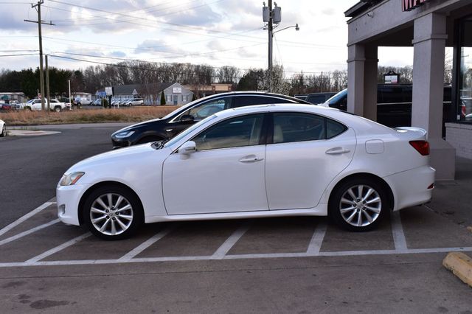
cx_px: 236
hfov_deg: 49.6
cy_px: 157
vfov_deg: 34.2
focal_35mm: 39
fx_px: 511
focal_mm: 26
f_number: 9
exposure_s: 1/160
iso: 400
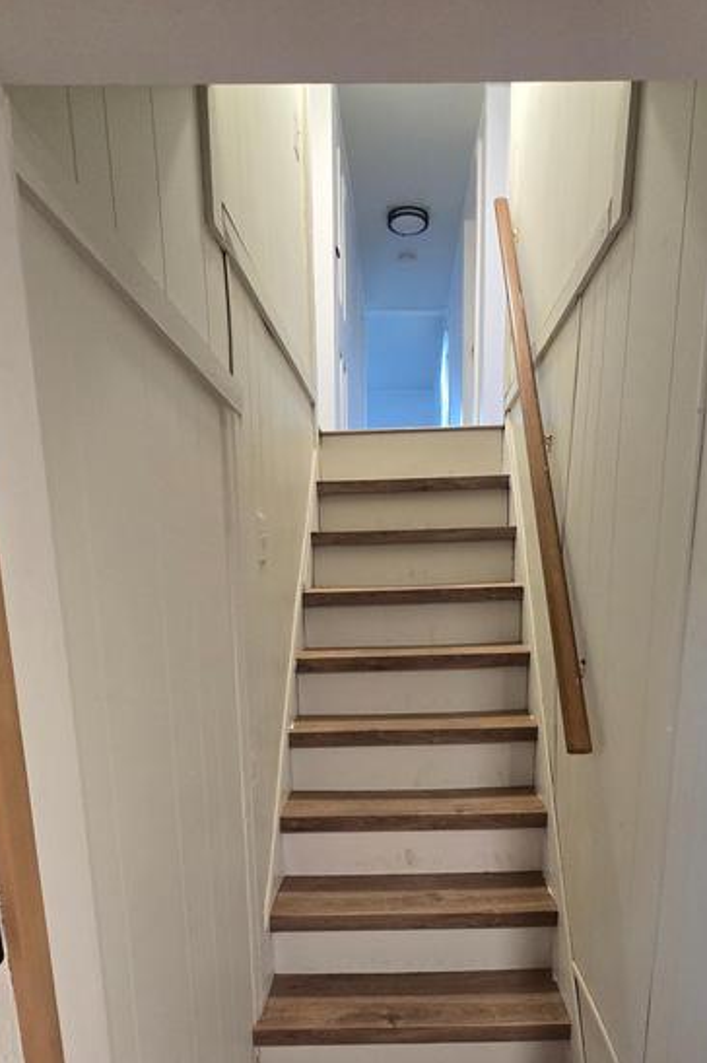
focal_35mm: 19
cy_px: 709
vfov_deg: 83.9
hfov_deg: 64.4
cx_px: 387
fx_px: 560
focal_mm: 2.2
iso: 500
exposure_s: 1/60
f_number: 2.2
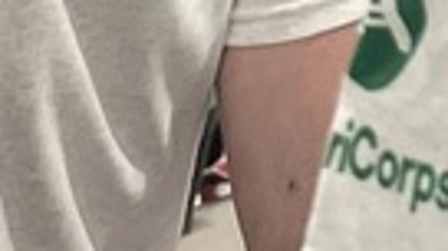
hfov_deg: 9.3
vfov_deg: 4.4
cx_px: -501
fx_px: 2538
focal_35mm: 214
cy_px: 1456
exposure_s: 1/108
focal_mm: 5.7
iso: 125
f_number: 1.5
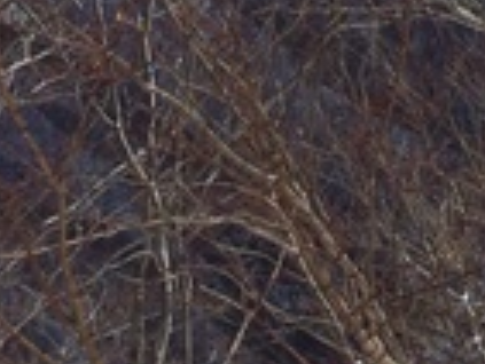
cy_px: -203
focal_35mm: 170
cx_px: 984
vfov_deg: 8.5
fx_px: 2384
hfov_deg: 10.6
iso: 40
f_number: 2.2
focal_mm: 4.12
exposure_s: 1/6849
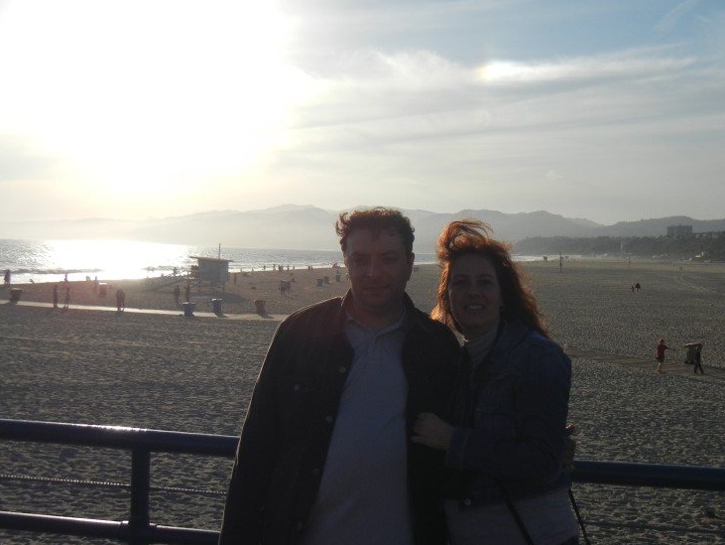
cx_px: 455
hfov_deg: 44.4
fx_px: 880
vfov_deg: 34.4
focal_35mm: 42
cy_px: 267
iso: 160
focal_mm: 5.4
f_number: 7
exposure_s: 1/868
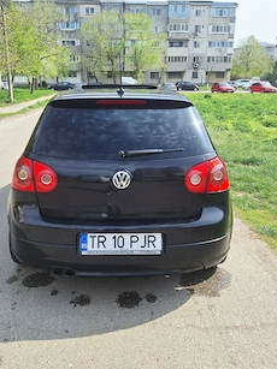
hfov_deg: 46.7
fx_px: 320
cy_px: 155
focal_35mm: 30
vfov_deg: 59.7
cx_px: 123
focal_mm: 5.54
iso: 40
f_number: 1.8
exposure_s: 1/5000
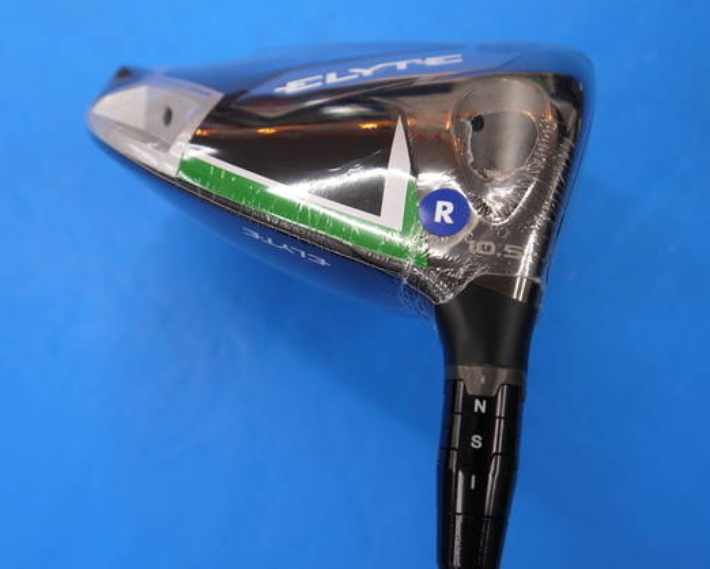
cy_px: 286
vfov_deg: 27.6
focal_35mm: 55
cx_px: 332
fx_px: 1156
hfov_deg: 34.1
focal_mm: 23
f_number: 4.4
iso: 160
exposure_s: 1/60
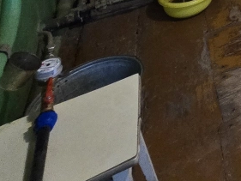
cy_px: -218
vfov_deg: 16.3
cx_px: 460
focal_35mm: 58
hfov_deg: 20.3
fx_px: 404
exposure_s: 1/50
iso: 400
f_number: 2.2
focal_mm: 2.2
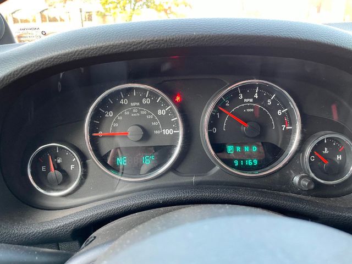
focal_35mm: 26
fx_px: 264
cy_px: 132
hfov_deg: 67.3
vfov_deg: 53.1
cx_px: 176
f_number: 1.6
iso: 125
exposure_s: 1/60
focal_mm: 4.2
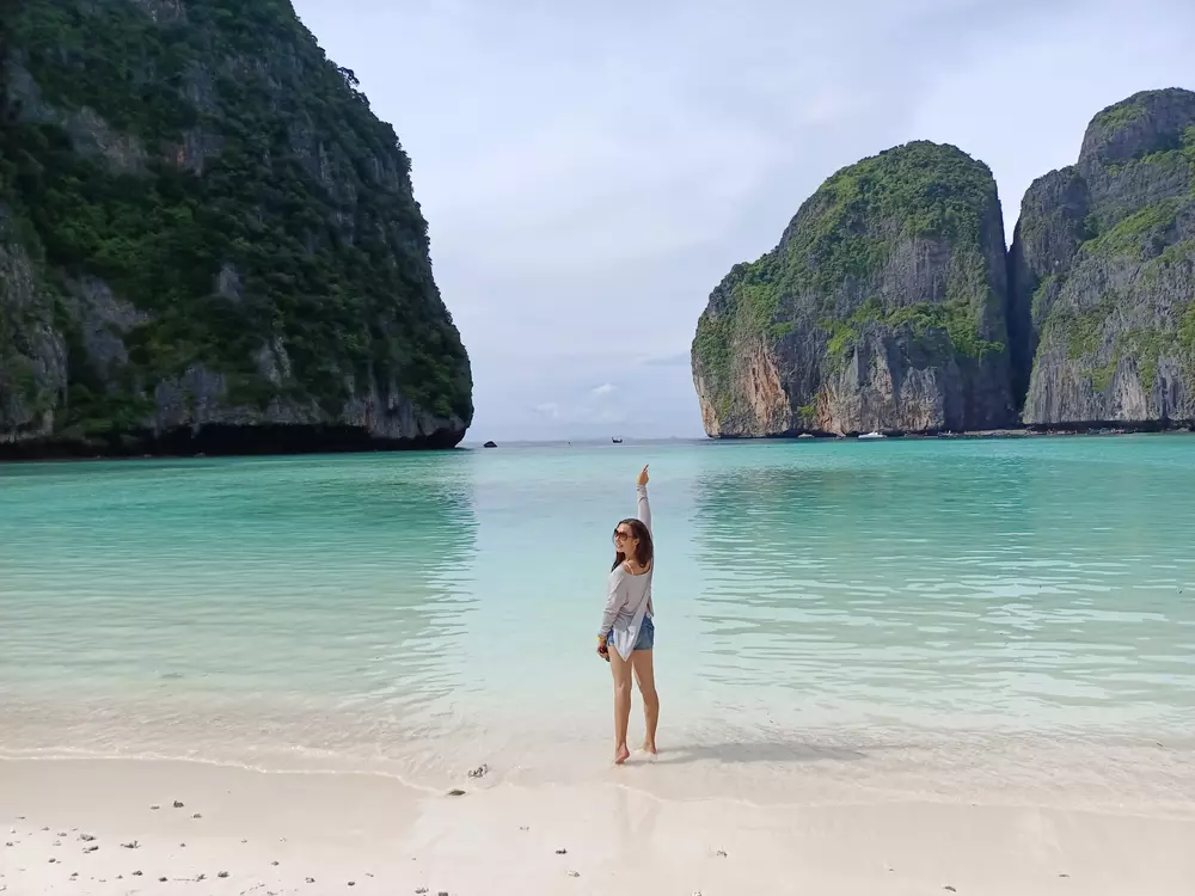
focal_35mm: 25
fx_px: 863
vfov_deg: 54.9
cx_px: 598
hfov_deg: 69.4
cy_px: 448
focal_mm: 4.71
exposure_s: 1/910
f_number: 1.79
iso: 104
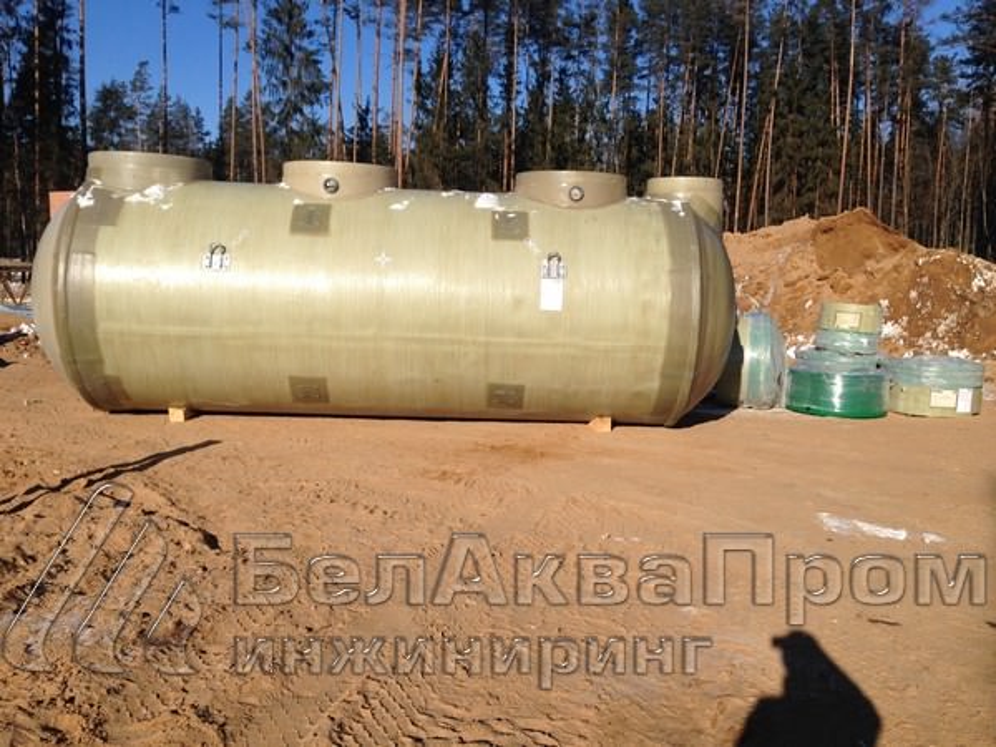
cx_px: 498
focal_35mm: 33
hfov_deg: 55.4
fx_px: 950
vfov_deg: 42.9
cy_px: 374
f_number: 2.4
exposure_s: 1/3012
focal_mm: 4.12
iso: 50
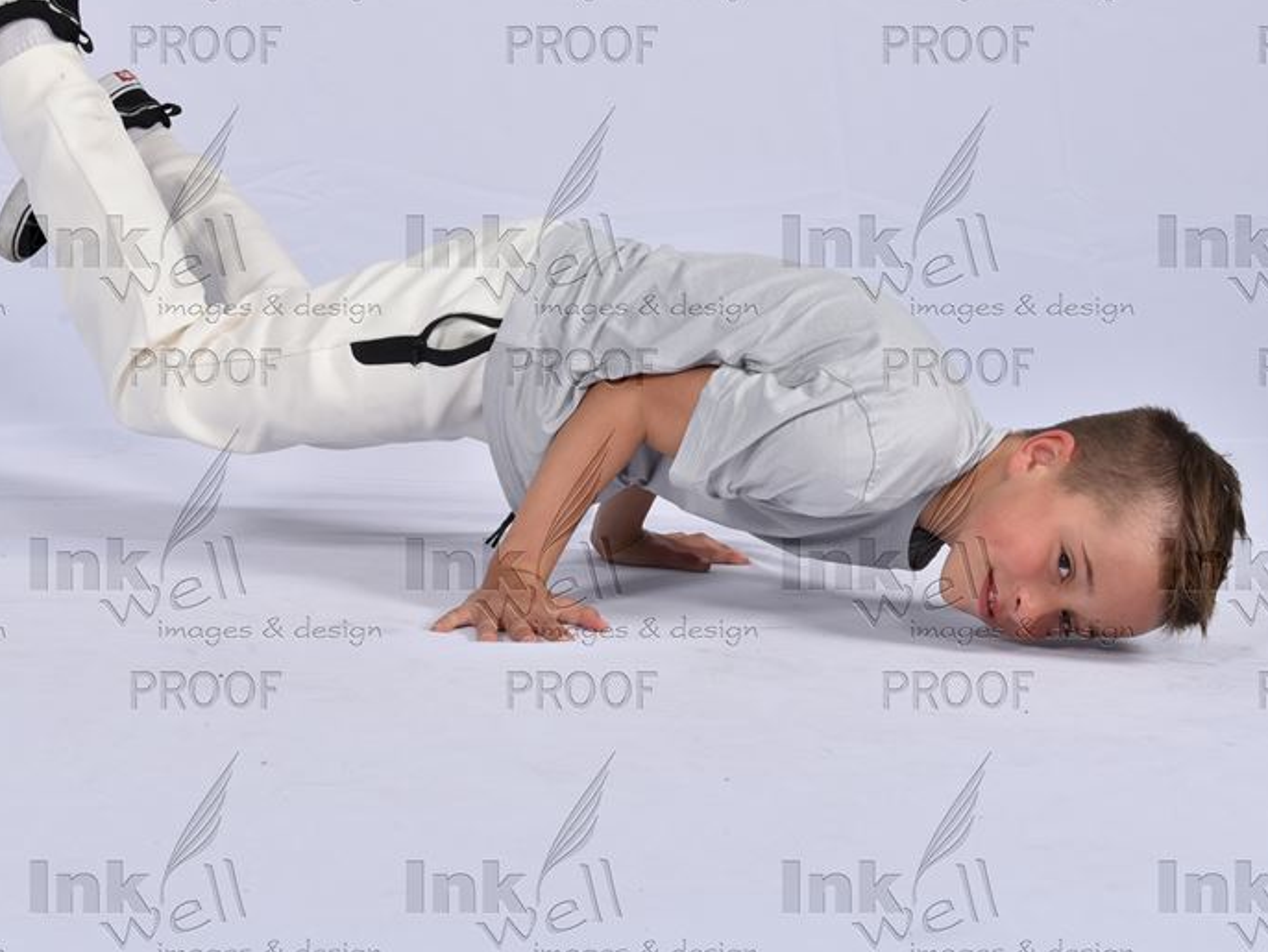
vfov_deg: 19.9
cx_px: 656
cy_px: 449
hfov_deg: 26.3
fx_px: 2712
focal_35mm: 74
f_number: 8
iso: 250
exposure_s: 1/200
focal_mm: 48
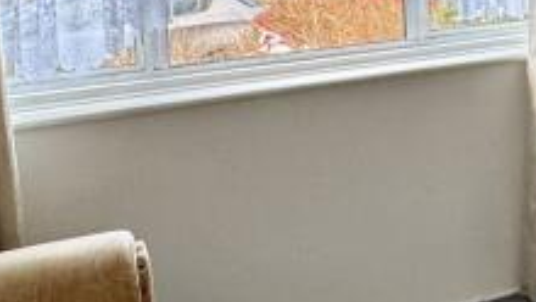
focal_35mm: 71
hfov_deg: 25.8
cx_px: 680
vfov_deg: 16.3
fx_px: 1010
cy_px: -68
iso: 160
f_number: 2.2
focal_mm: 2.22
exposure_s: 1/99
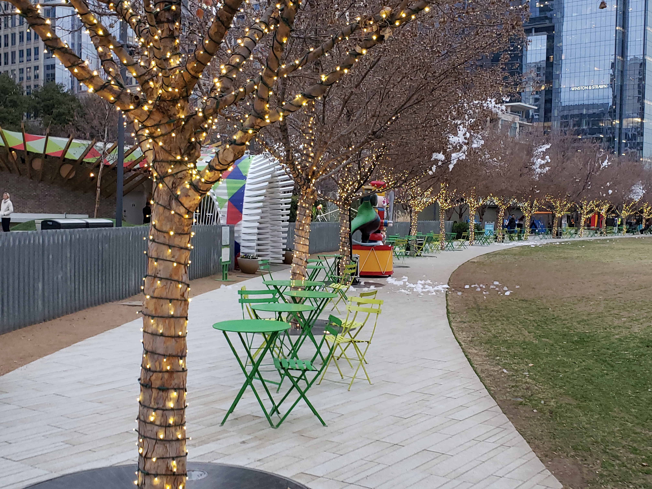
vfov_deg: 53.1
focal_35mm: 26
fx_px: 490
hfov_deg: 67.3
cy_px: 244
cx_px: 326
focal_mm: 4.3
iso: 160
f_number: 2.4
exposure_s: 1/60
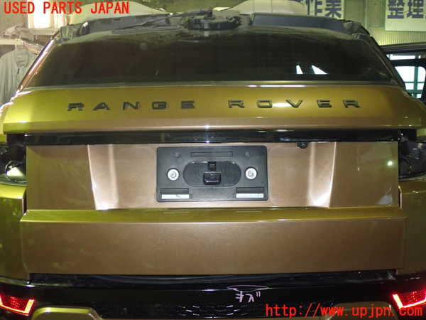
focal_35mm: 38
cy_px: 160
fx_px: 468
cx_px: 213
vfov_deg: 37.7
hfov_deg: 49.0
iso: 640
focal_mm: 6.83
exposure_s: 1/40
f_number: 2.7
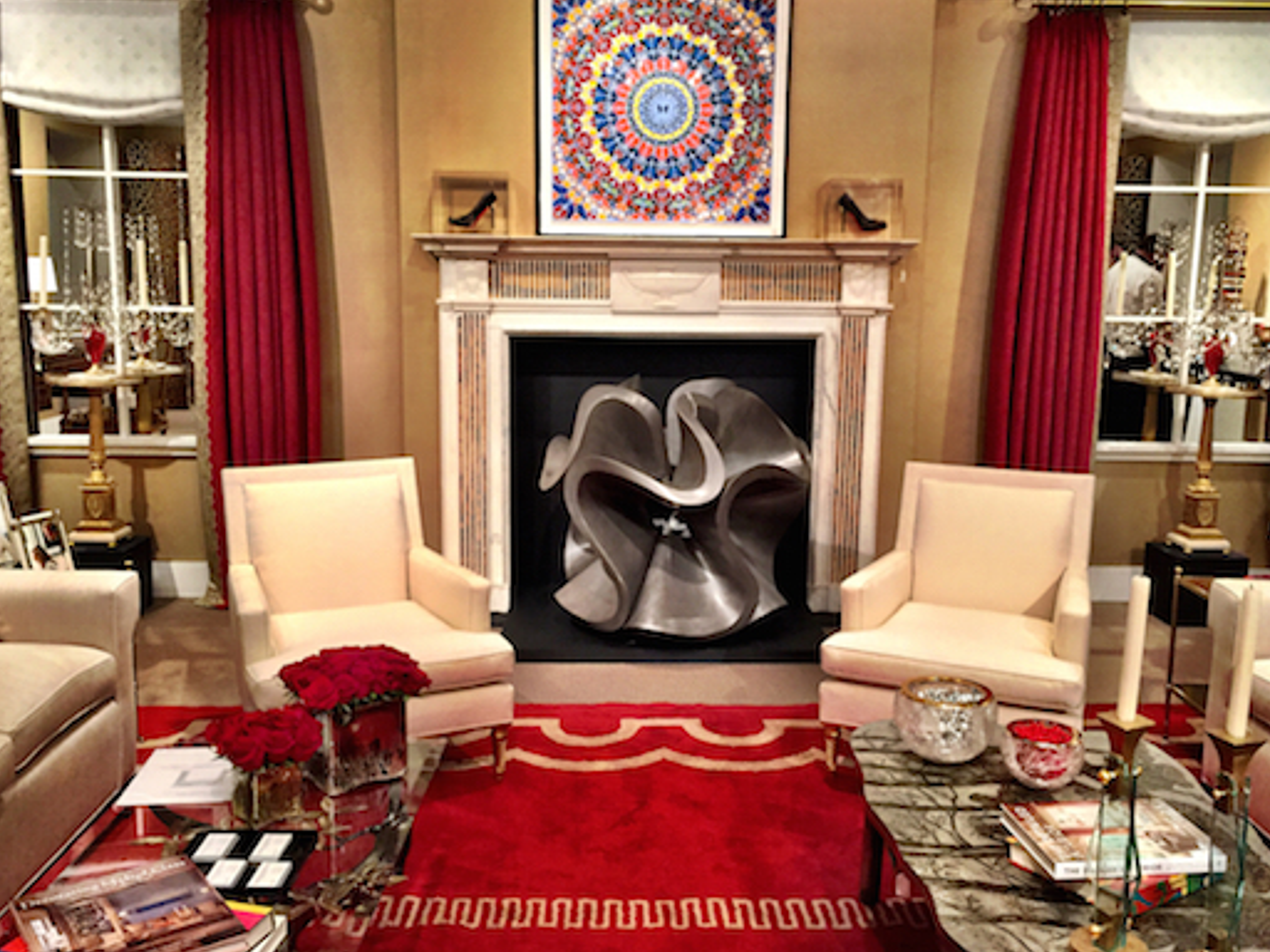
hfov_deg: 53.9
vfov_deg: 41.8
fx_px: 1247
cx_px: 657
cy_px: 464
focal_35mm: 34
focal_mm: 4.15
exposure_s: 1/30
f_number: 2.2
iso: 50
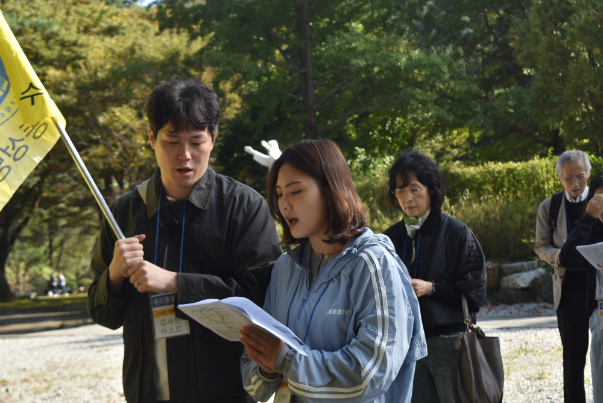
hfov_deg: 26.0
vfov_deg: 17.5
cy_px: 202
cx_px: 302
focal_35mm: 78
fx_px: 1307
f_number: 8
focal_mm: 52
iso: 220
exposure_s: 1/250
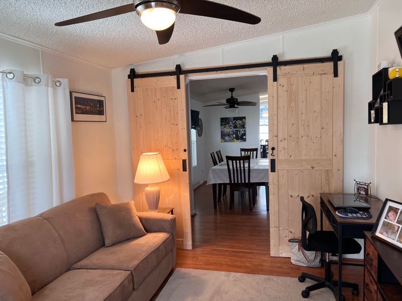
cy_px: 150
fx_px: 302
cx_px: 201
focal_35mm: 26
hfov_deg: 67.3
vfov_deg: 53.1
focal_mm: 5.7
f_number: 1.5
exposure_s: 1/120
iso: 100
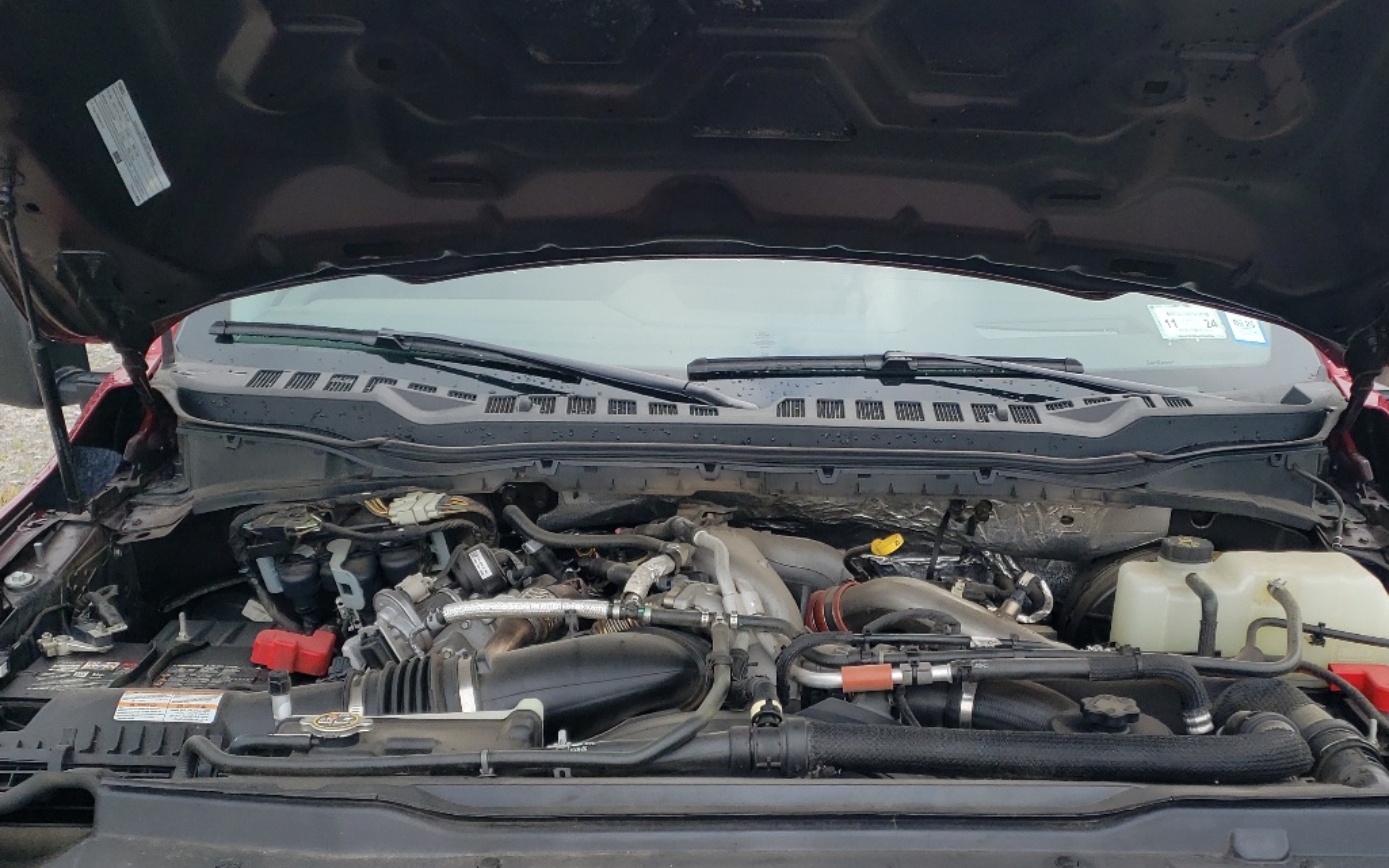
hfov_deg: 46.0
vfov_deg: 29.3
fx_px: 1628
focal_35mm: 43
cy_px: 685
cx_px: 808
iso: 50
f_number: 1.5
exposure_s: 1/385
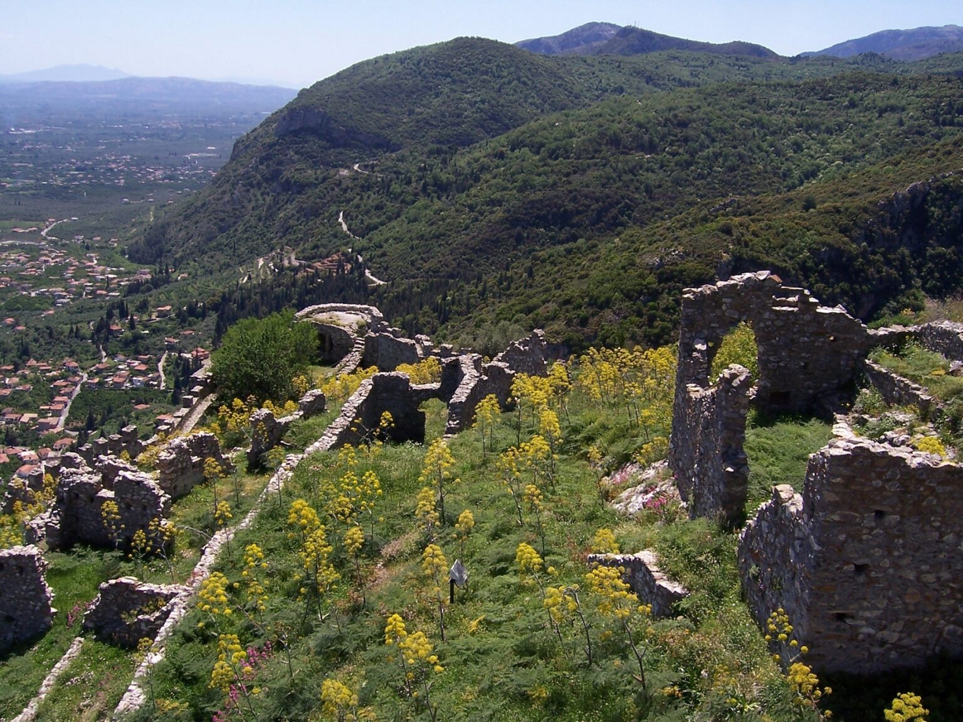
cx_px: 482
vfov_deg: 39.7
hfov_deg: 51.4
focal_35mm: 36
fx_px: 1002
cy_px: 361
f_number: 4.8
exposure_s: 1/500
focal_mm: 6
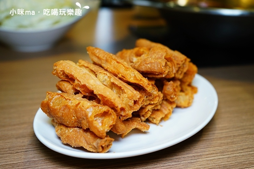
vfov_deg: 35.9
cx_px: 127
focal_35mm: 37
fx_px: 261
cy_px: 84
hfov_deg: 51.9
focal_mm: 37
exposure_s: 1/60
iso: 800
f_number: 4
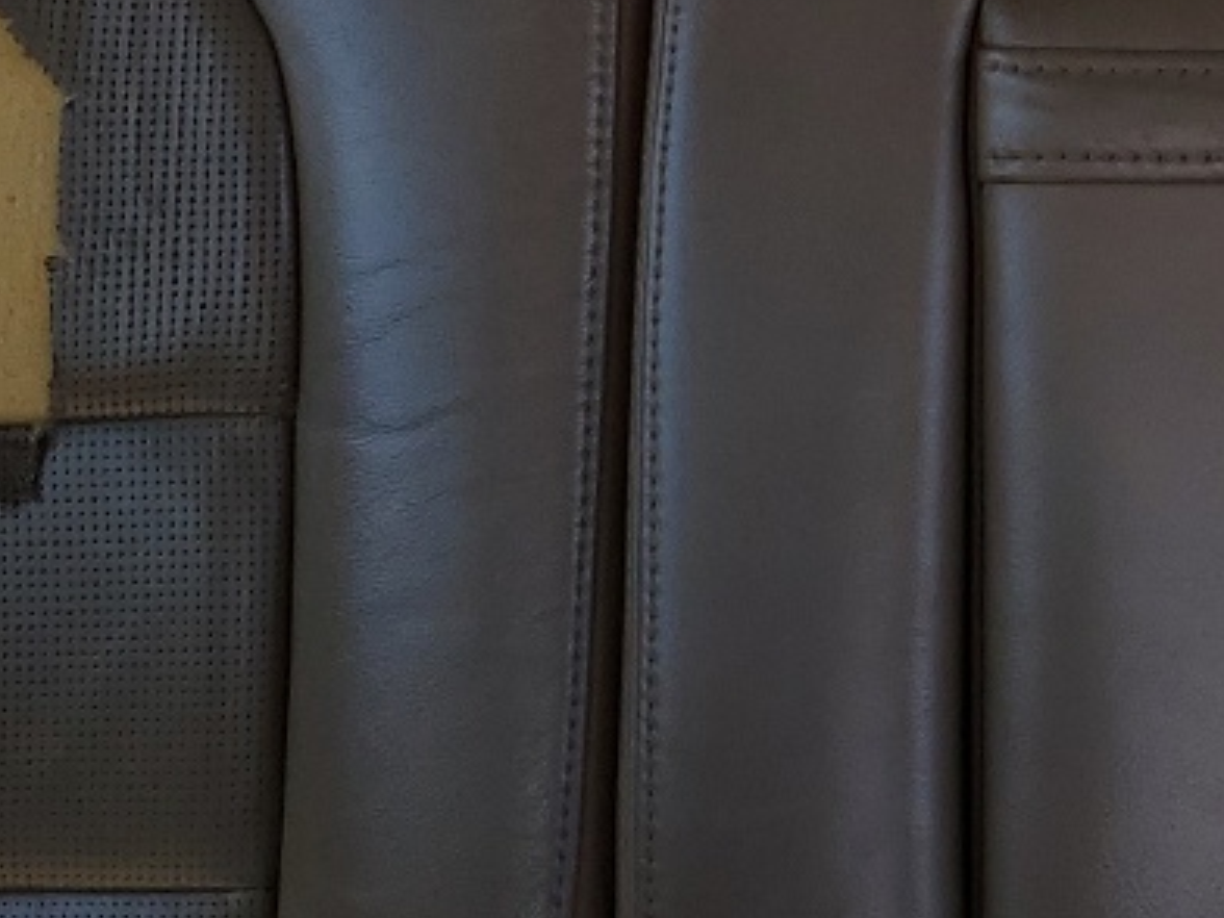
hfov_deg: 17.9
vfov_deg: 13.9
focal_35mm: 106
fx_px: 3748
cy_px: 125
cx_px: 1330
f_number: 1.5
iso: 50
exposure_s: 1/233
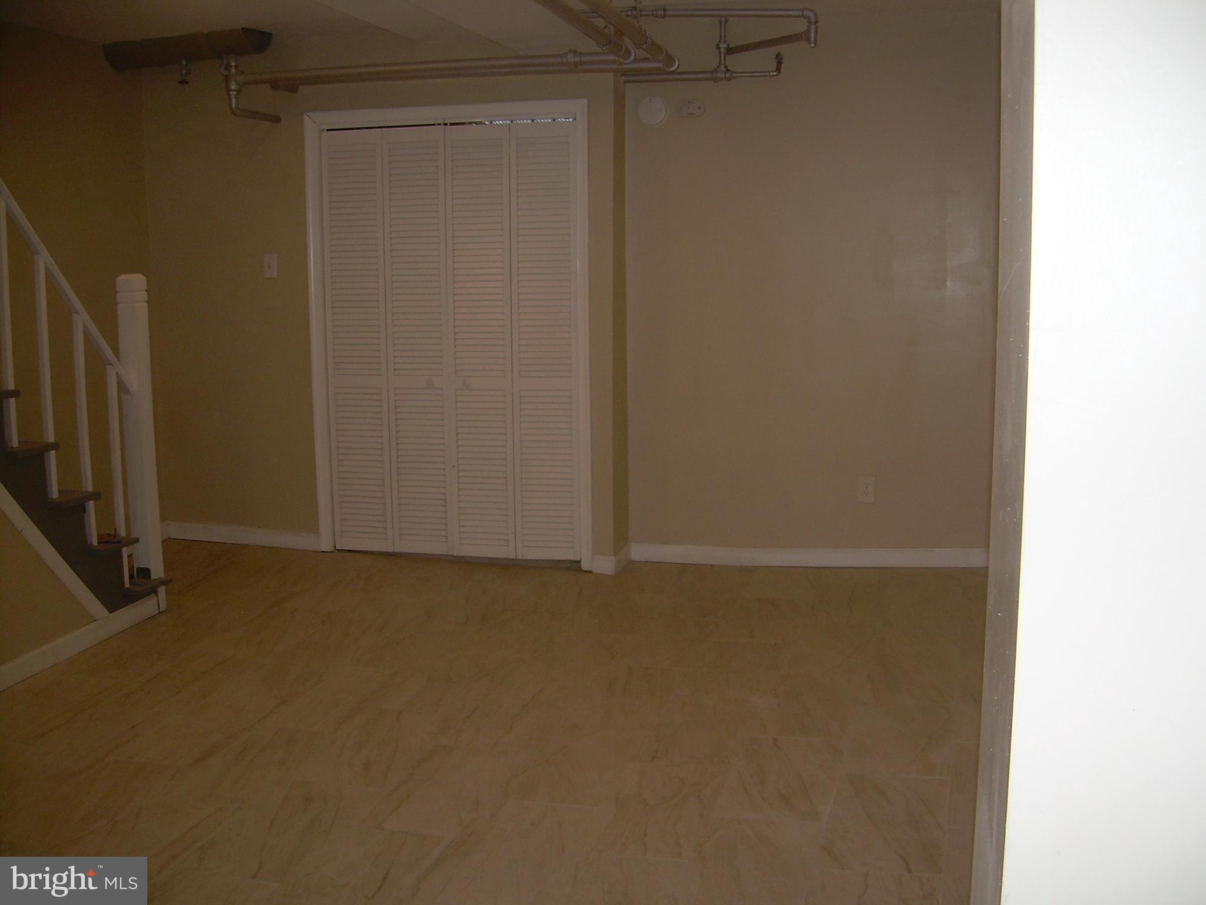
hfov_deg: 49.0
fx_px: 1324
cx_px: 603
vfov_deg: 37.7
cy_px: 452
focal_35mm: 38
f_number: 2.8
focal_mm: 6.3
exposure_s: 1/60
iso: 50
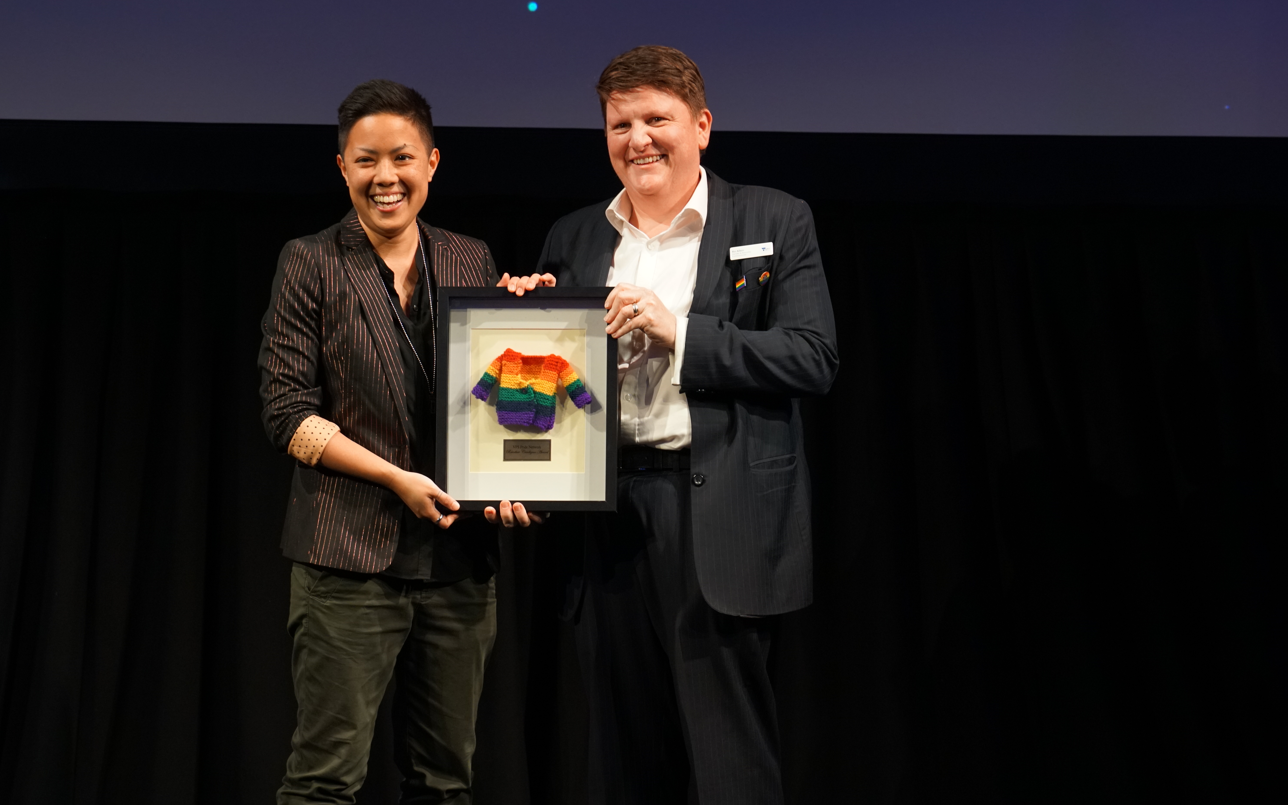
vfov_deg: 12.1
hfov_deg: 19.3
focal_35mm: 108
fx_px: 3791
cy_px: 401
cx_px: 650
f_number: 4
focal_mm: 70
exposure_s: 1/160
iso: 1000
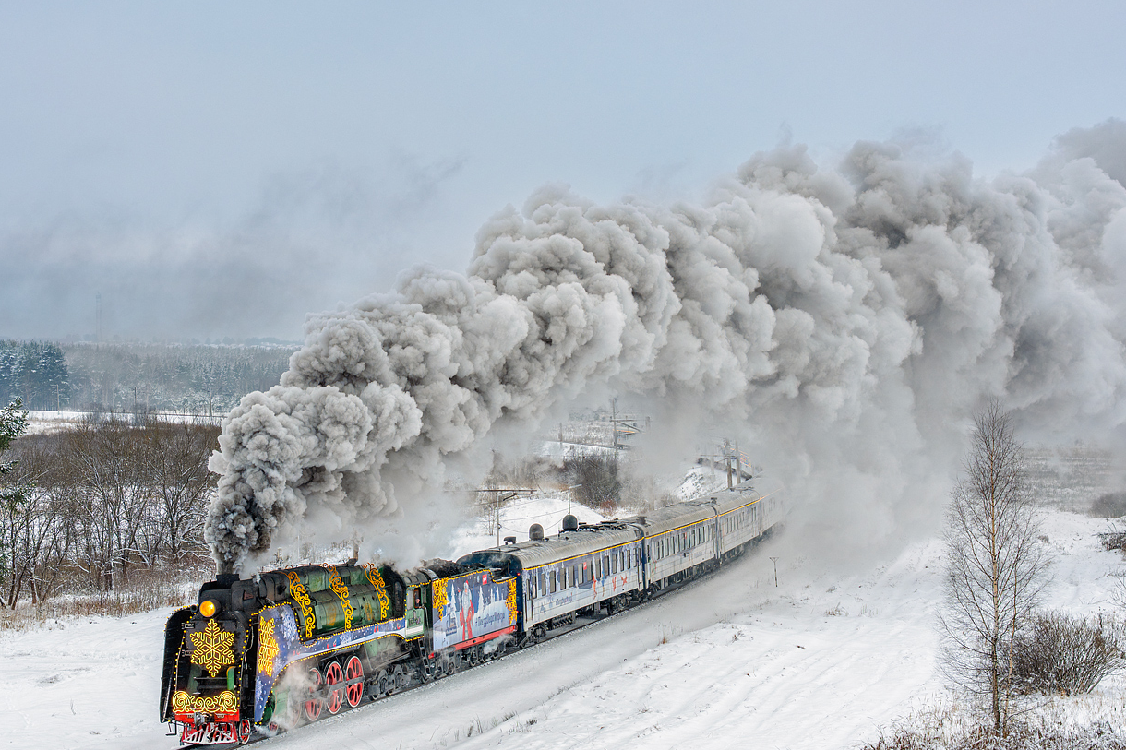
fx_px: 2345
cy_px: 406
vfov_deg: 18.2
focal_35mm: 75
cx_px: 467
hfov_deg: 27.0
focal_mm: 61
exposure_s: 1/320
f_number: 5
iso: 400
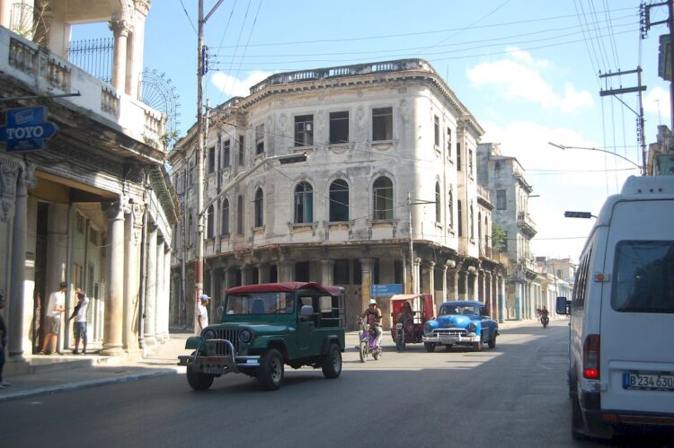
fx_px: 786
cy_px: 224
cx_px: 337
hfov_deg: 46.4
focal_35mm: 42
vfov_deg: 31.9
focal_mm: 28
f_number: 4.2
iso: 400
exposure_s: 1/1000
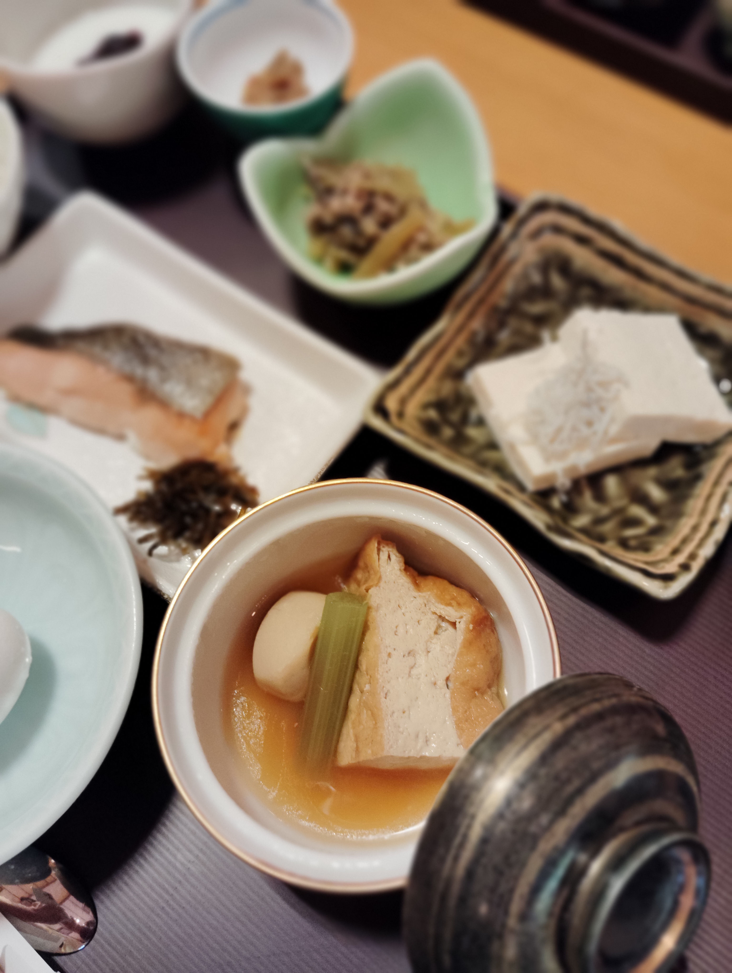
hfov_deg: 49.9
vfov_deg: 63.4
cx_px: 366
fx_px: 787
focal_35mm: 28
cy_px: 486
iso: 269
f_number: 1.8
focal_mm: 4.22
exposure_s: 1/33.3
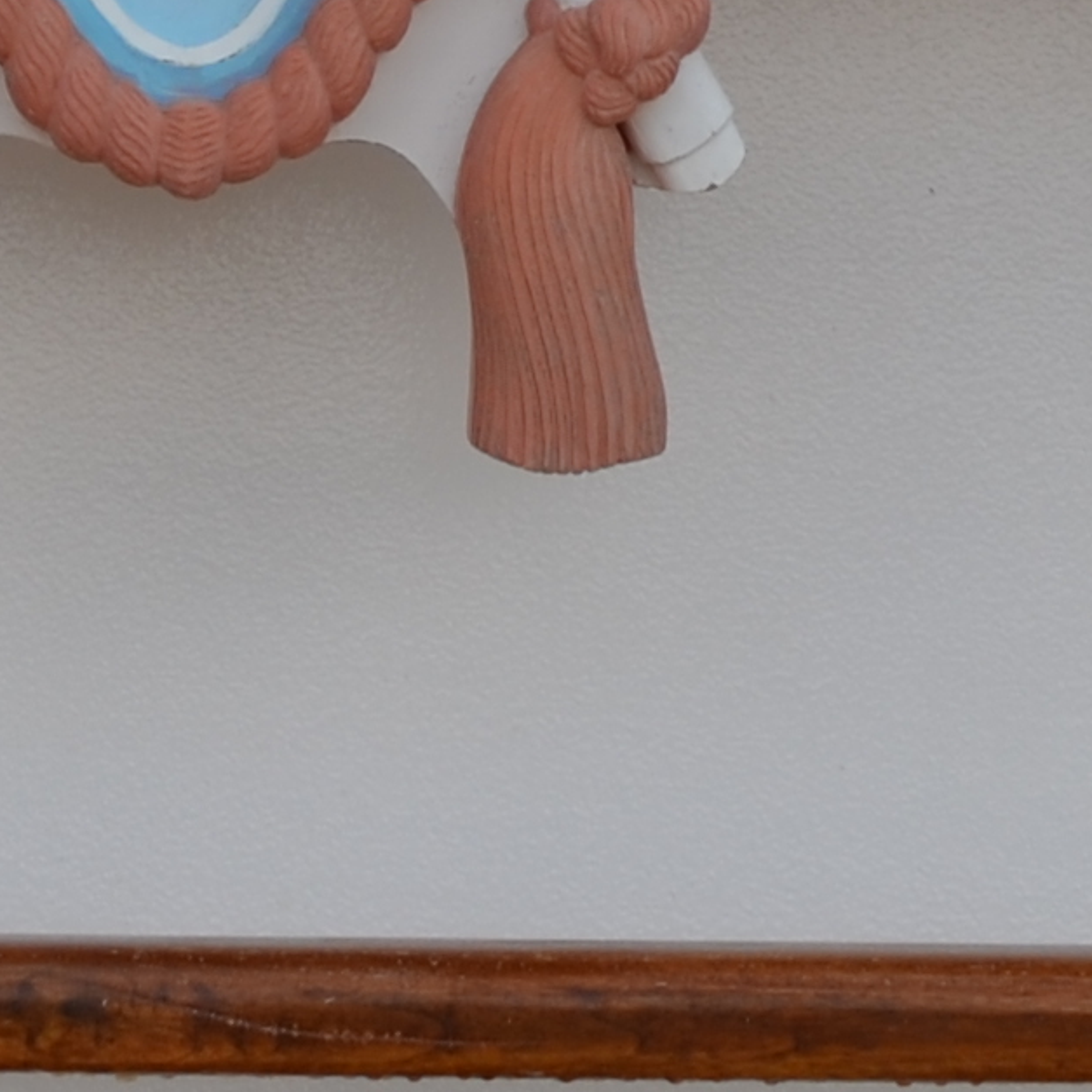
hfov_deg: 7.3
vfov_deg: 6.9
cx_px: 199
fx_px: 8566
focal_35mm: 240
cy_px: -1374
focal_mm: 24
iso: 100
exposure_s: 1/250
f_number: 8
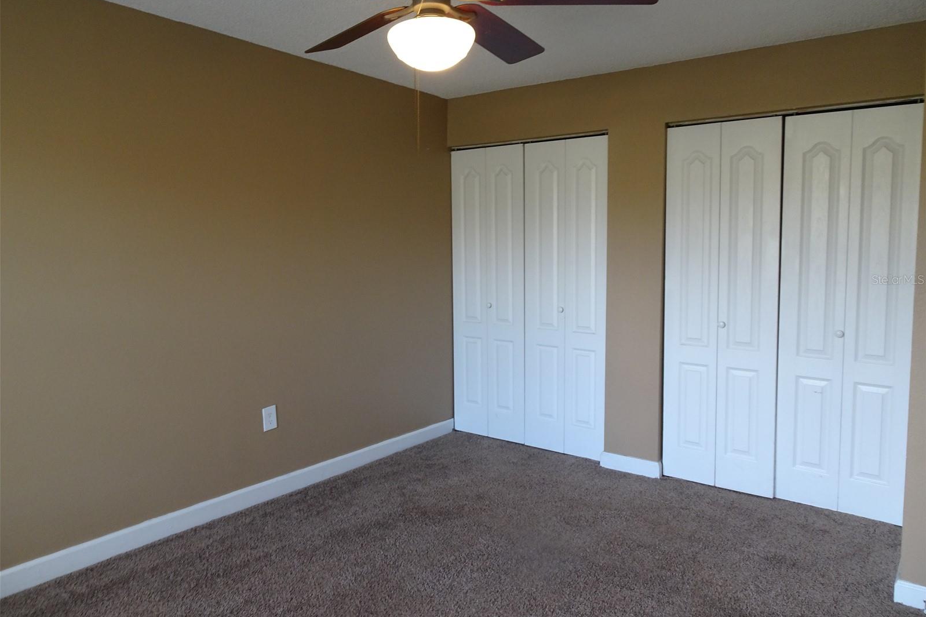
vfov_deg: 51.2
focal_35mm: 25
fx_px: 643
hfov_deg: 71.5
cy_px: 279
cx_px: 463
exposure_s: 1/30
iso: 200
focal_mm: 4.1
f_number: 3.5
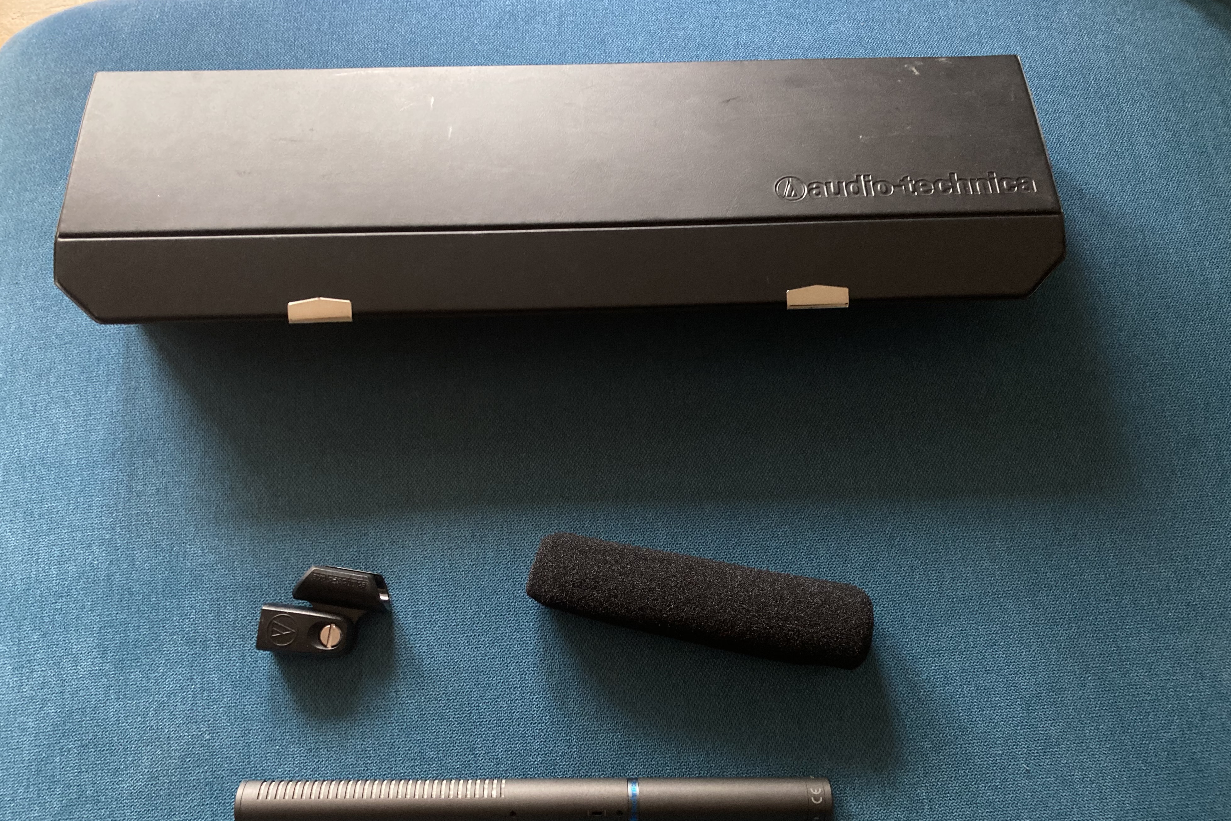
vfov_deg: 43.5
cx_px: 624
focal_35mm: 30
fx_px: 1026
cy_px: 456
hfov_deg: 61.9
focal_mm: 3.99
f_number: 1.8
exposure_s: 1/55
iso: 320
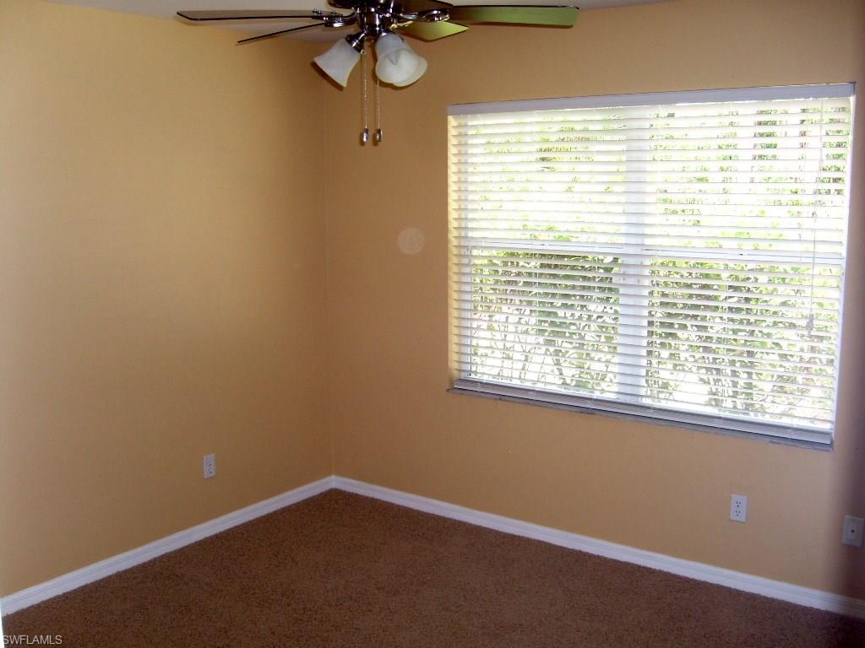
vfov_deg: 40.7
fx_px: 875
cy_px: 324
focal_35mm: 35
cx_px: 432
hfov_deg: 52.6
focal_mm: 5.8
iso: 100
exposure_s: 1/45
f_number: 2.8
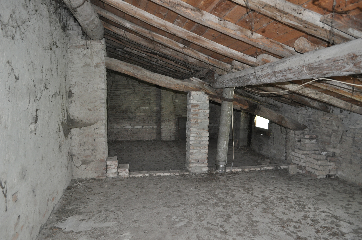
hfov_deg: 67.4
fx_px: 271
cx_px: 181
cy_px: 120
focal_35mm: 27
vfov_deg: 47.8
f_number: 3.5
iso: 800
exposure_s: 1/60
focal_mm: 18
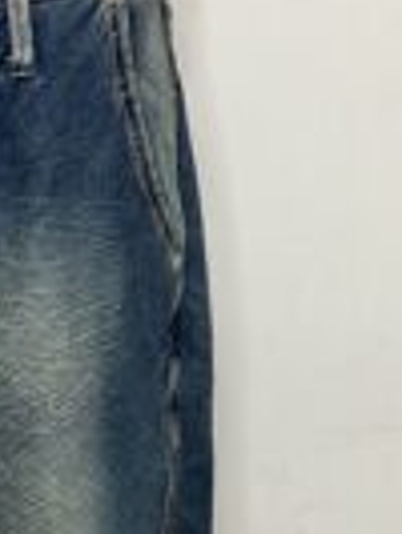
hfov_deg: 16.8
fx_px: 1299
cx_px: -80
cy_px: 454
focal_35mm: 84
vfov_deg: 22.8
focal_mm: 3.99
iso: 125
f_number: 1.8
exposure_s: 1/50
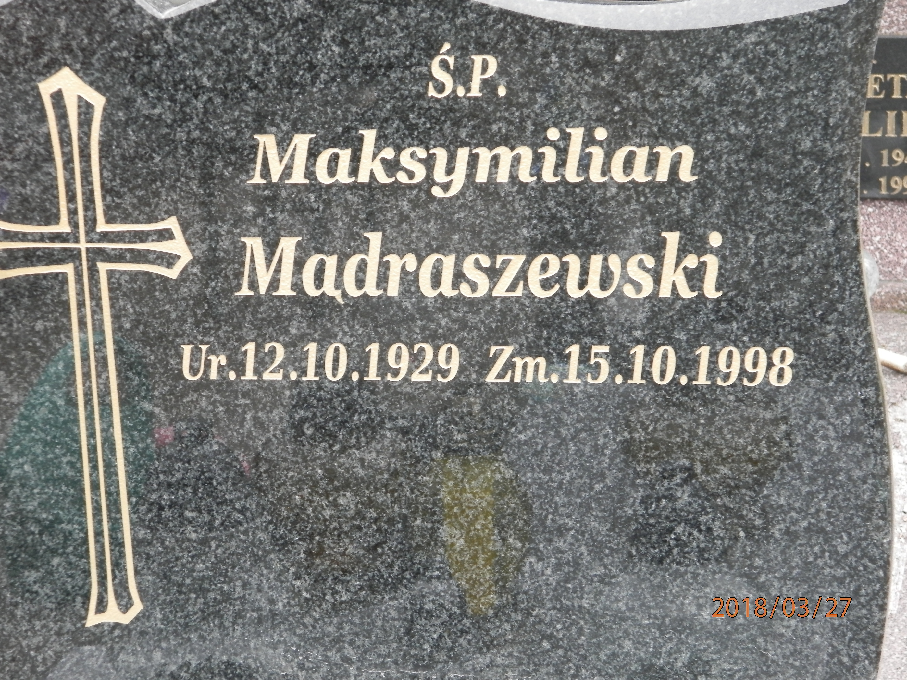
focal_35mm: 106
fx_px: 2777
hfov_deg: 18.5
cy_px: 340
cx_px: 454
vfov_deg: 14.0
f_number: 4.5
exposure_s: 1/80
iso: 200
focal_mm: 19
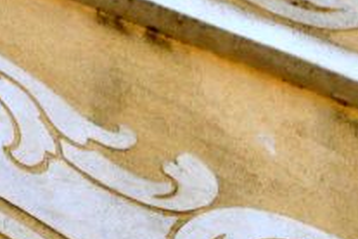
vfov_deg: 1.4
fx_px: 9938
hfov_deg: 2.1
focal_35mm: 999
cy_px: 435
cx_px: -140
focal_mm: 135
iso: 1600
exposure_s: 1/1250
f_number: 7.1
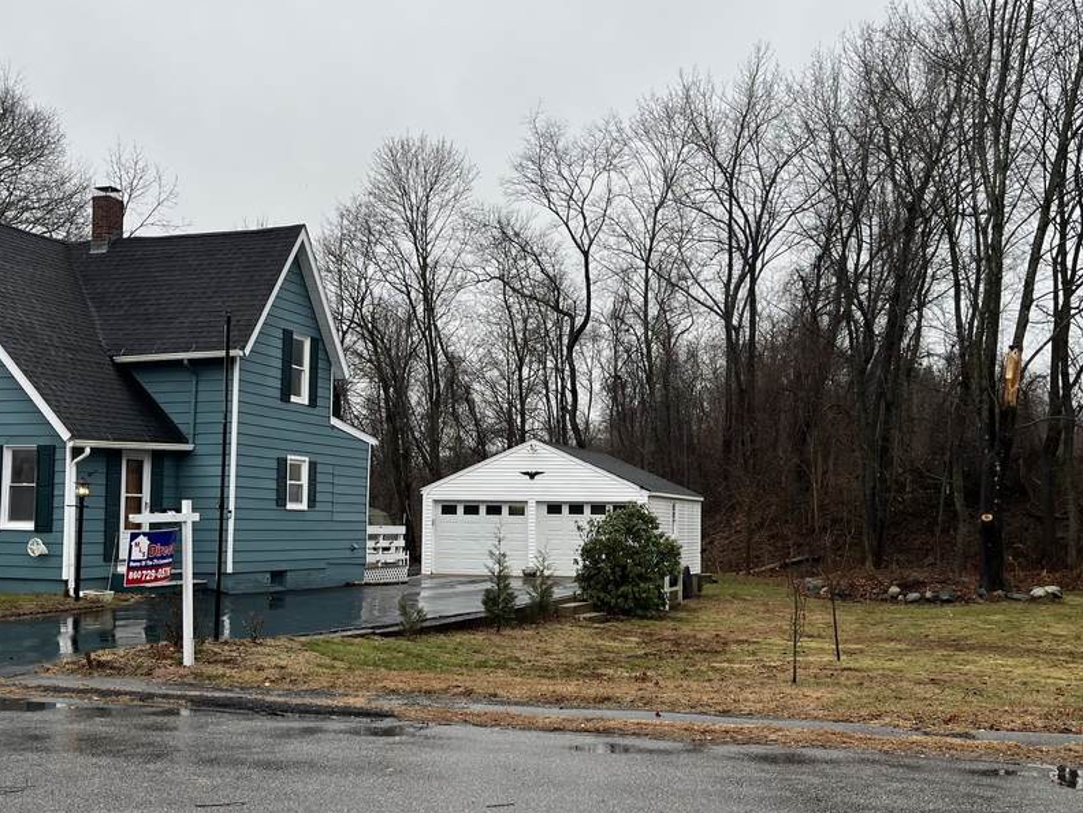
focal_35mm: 42
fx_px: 1314
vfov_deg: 34.3
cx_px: 559
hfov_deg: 44.8
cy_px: 424
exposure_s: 1/122
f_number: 1.6
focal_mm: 5.1
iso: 32
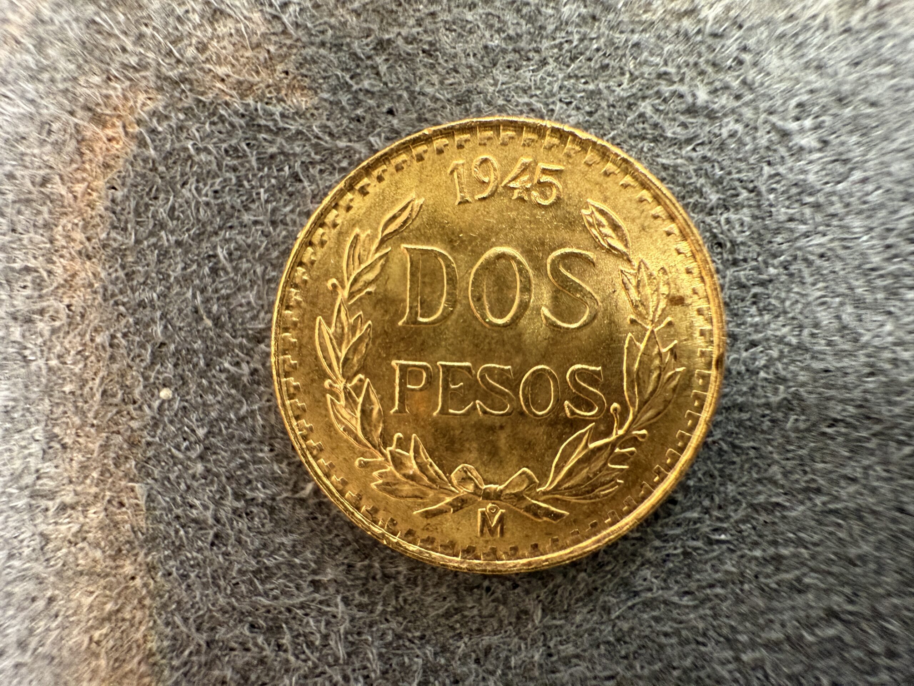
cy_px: 343
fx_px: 634
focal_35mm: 24
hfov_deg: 71.6
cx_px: 457
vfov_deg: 56.8
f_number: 2.2
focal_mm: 2.22
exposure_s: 1/50
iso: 500
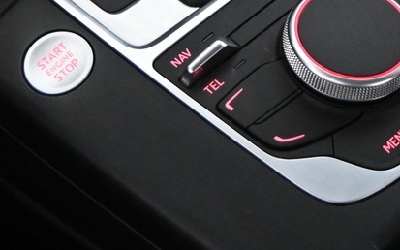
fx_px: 3270
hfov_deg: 7.0
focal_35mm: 300
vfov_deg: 4.4
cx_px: 200
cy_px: -67
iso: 5000
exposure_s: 1/100
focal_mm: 50
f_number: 6.3
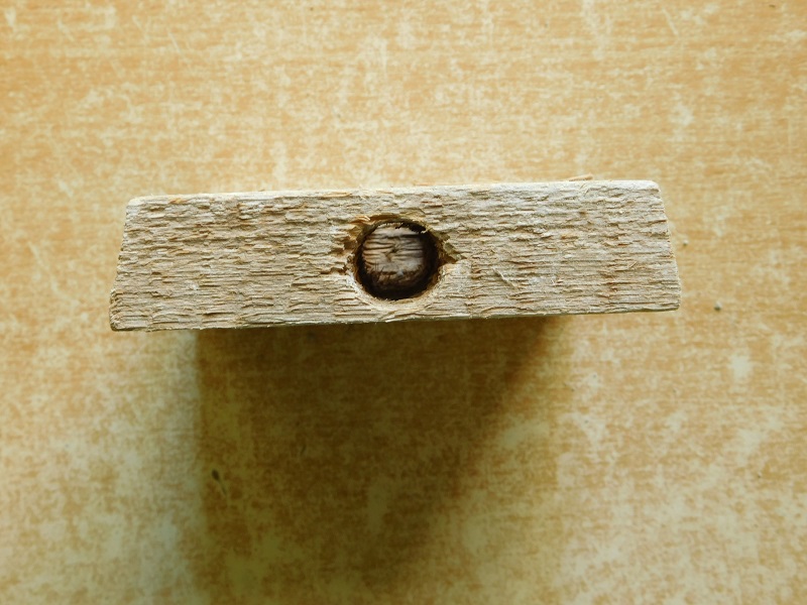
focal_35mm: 40
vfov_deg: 36.0
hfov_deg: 46.8
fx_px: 933
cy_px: 302
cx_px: 404
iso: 125
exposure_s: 1/30
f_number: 3.6
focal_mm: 7.1
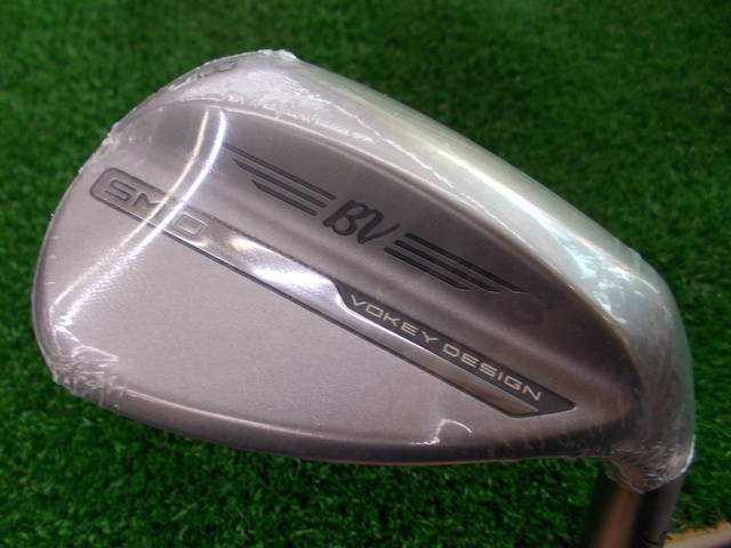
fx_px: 549
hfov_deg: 67.3
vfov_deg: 53.1
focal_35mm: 26
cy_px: 274
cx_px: 366
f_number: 3.2
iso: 80
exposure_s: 1/25
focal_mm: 4.6
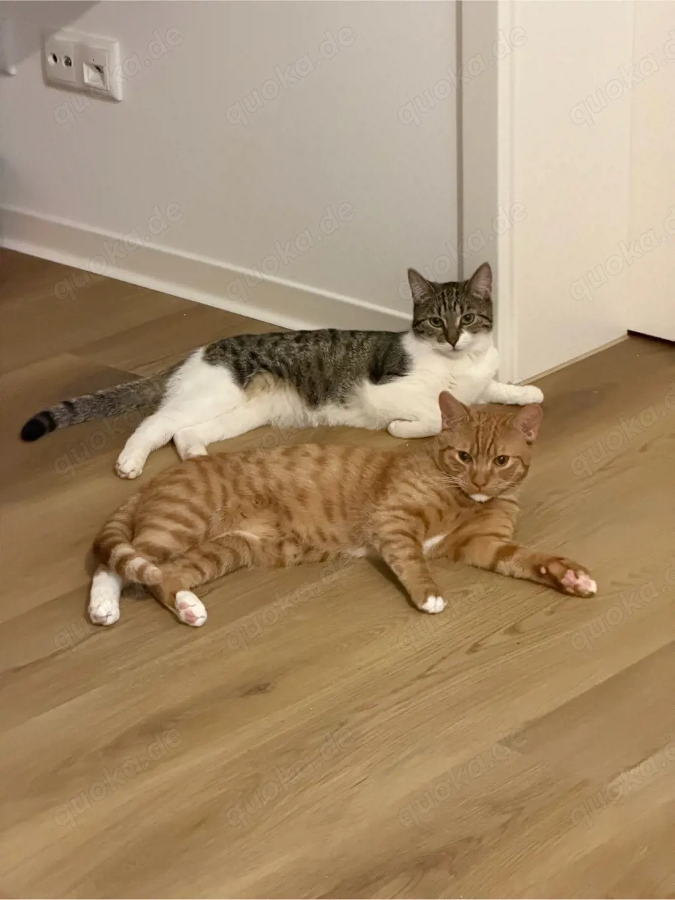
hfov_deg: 14.8
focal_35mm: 100
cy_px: 450
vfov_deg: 19.6
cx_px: 338
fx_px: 2601
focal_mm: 16.89
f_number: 2.8
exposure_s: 1/33
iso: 1600
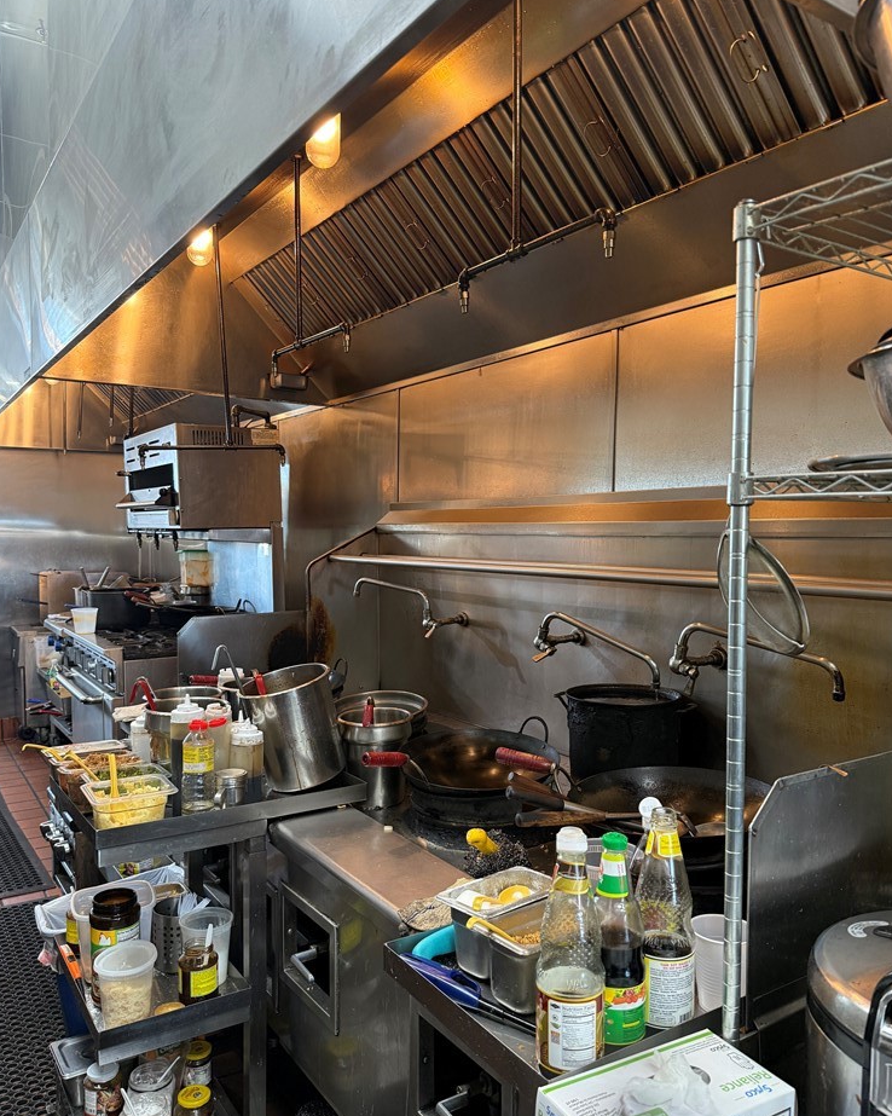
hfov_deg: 54.9
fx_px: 858
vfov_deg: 66.0
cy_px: 572
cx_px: 451
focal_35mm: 26
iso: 250
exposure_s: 1/60
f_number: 1.78
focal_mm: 6.76
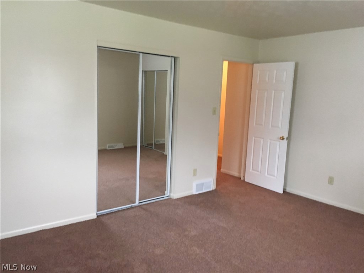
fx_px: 305
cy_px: 136
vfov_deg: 48.2
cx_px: 182
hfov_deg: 61.7
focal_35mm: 29
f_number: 2.2
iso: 200
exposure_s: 1/17
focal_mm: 4.15
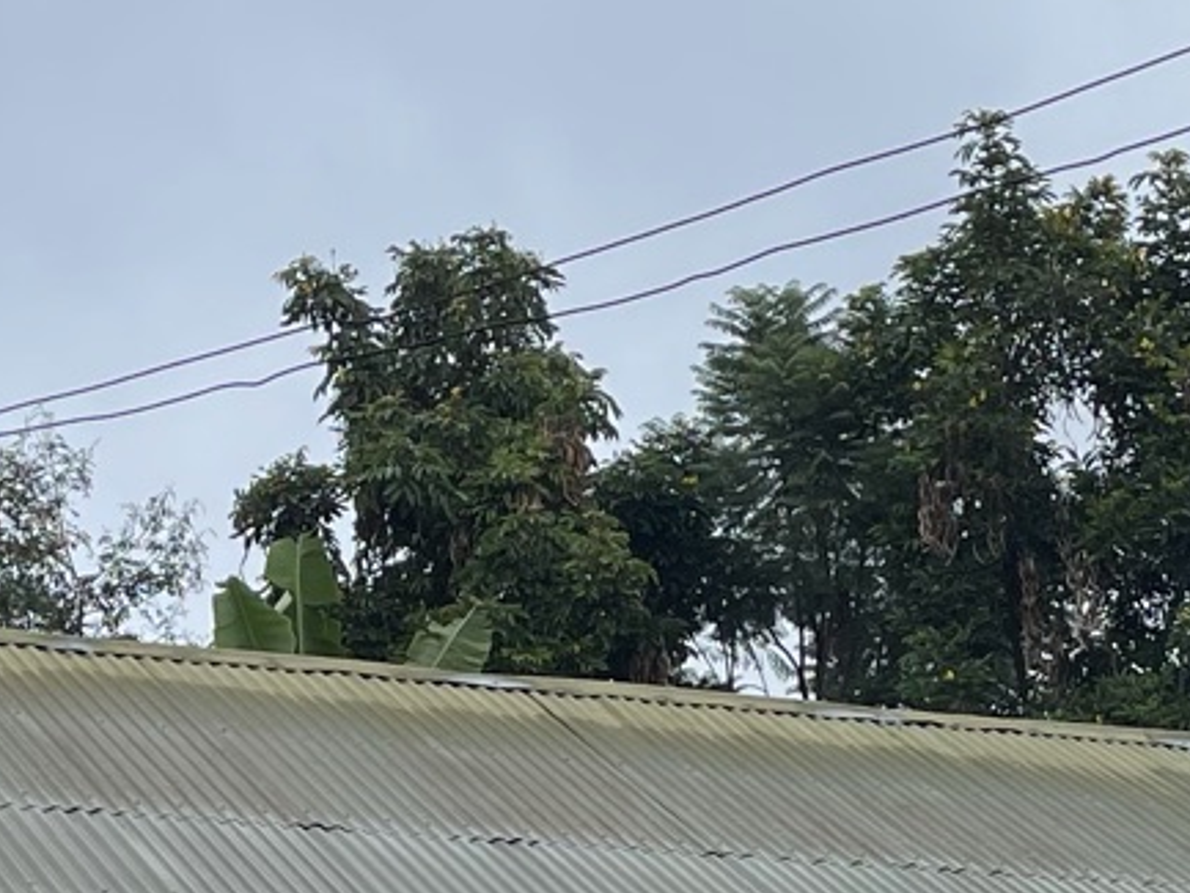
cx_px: 794
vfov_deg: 11.7
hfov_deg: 16.0
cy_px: 1179
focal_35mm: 123
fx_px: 4230
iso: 32
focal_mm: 5.1
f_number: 1.6
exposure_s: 1/923
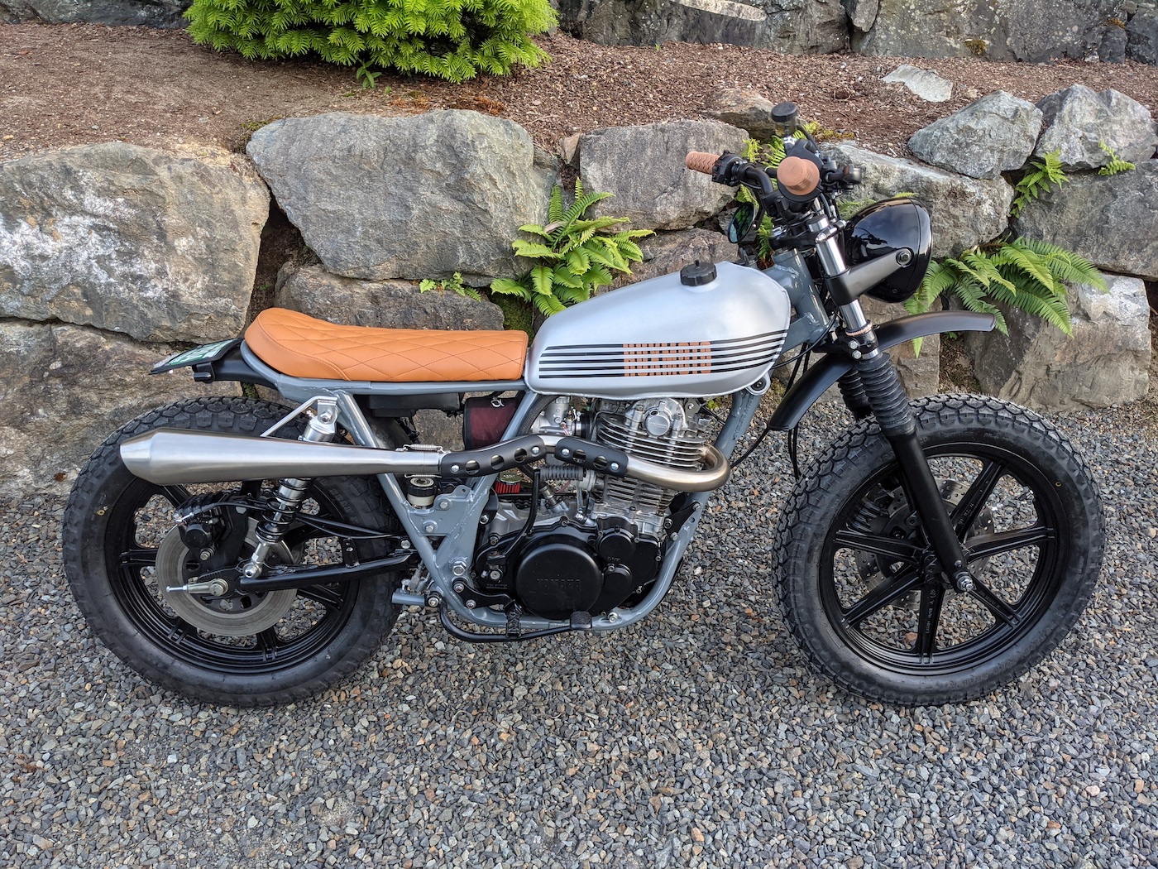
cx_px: 579
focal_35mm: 27
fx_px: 903
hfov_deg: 65.3
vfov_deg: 51.4
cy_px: 434
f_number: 1.73
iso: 56
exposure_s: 1/164
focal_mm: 4.38
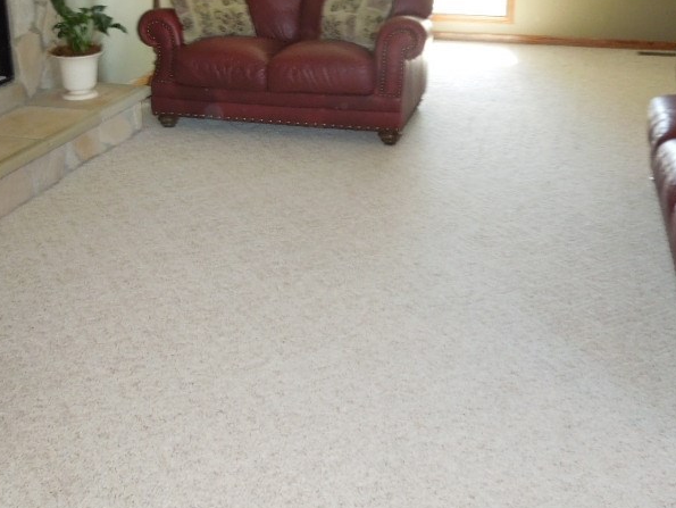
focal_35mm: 43
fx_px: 840
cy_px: 88
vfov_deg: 32.5
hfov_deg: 43.7
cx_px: 283
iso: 450
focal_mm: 4.5
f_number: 3.3
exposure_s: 1/30
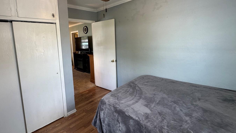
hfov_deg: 92.4
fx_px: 113
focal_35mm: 18
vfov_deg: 60.4
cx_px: 107
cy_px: 52
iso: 125
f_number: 2.2
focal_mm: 2.22
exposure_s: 1/120
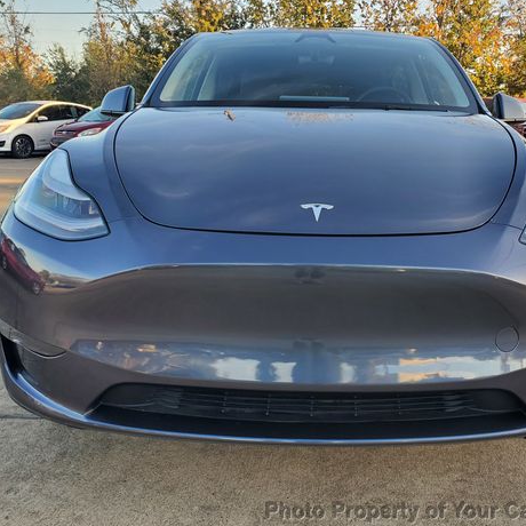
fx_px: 550
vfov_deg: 51.1
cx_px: 309
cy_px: 261
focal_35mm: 32
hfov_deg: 50.9
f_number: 2.4
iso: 50
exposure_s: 1/135
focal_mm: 4.3
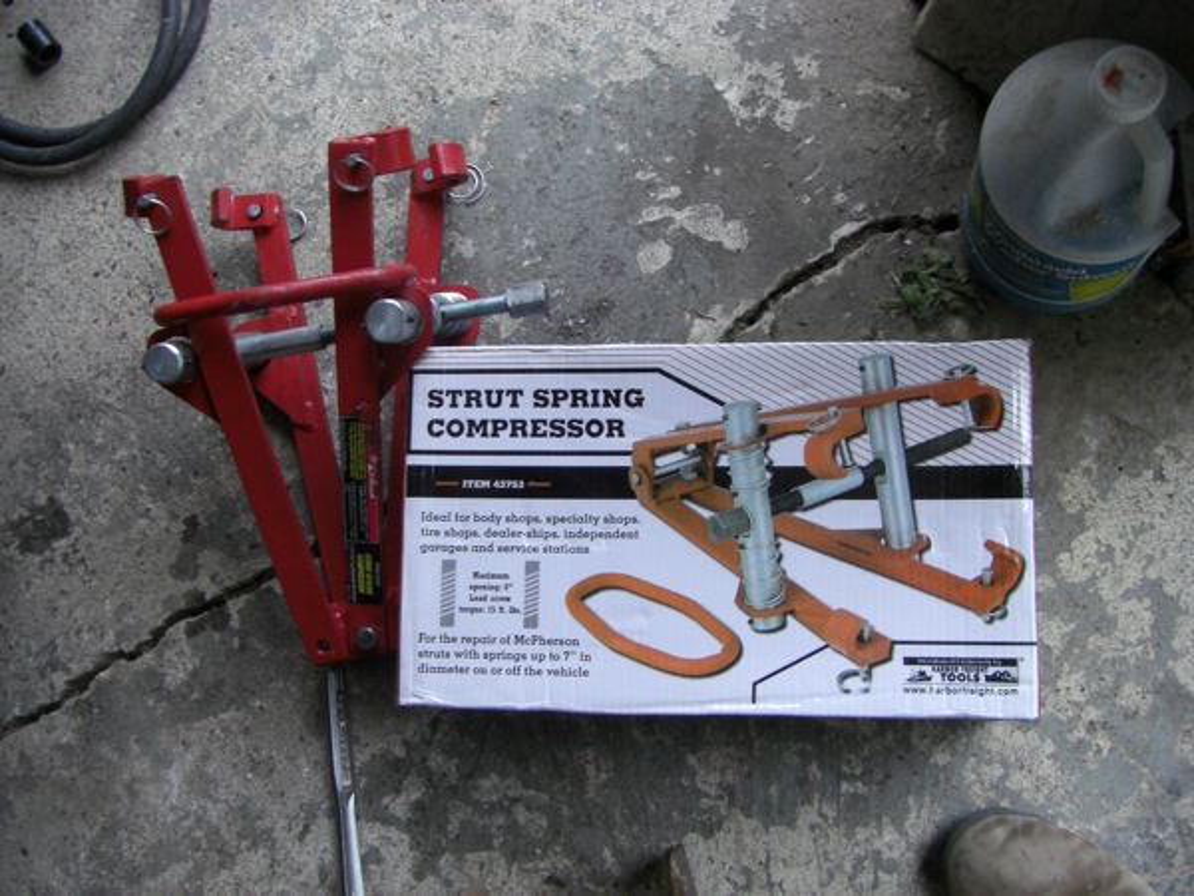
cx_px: 597
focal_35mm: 38
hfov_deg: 49.0
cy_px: 448
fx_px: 1311
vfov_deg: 37.7
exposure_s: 1/50
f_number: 3.4
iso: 200
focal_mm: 6.3
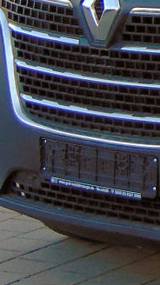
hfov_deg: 4.4
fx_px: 2010
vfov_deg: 8.1
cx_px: 519
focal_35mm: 266
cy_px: -3
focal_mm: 9
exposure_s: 1/125
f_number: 3.5
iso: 80
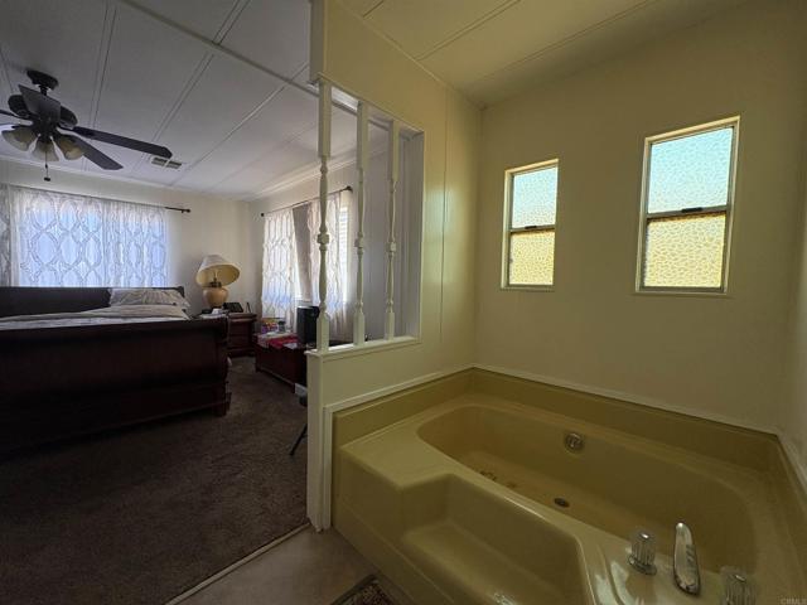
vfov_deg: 85.7
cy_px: 302
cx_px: 404
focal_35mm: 14
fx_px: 326
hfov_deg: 102.1
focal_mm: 2.22
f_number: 2.2
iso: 200
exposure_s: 1/99
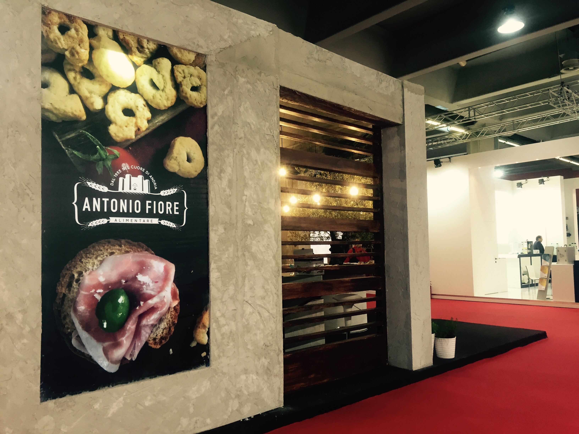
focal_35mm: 29
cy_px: 217
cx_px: 290
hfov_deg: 61.7
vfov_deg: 48.2
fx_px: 485
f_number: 2.2
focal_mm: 4.15
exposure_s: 1/33
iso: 50
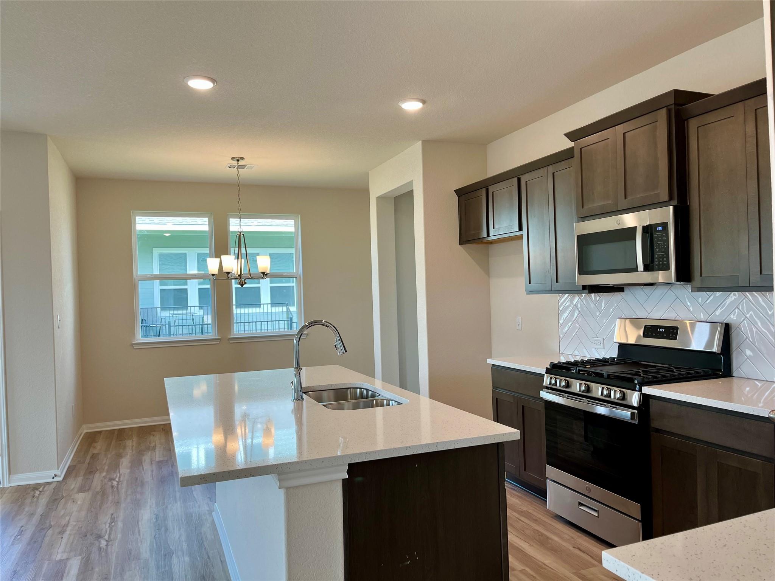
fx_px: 582
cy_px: 290
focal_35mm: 26
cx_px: 388
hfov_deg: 67.3
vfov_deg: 53.1
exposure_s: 1/120
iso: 50
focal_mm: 5.1
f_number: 1.6
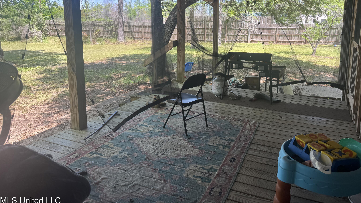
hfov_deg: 65.9
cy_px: 64
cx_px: 199
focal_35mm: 29
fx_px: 278
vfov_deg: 39.6
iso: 80
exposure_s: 1/392
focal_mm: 6.76
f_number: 1.78
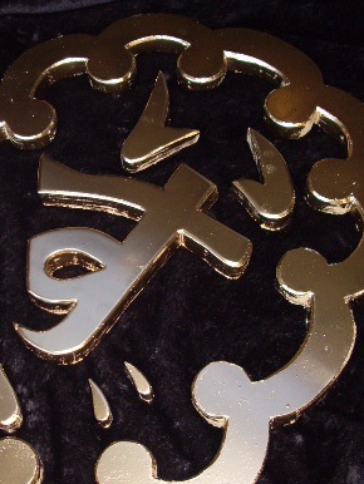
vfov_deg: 33.2
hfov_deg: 25.1
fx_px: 812
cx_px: 114
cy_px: 275
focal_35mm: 58
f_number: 2.6
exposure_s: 1/40
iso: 160
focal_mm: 5.8
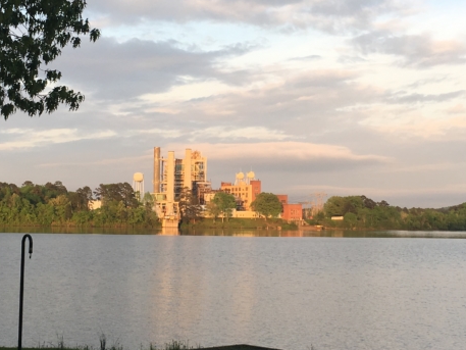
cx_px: 223
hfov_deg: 29.8
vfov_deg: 22.6
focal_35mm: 65
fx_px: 875
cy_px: 157
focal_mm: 4.15
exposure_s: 1/398
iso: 25
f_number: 2.2
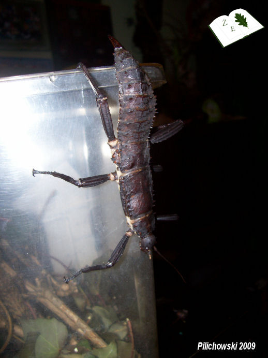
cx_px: 134
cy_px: 179
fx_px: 351
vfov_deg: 54.0
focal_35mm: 34
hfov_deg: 41.8
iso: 80
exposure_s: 1/64
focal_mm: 5.6
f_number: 2.7
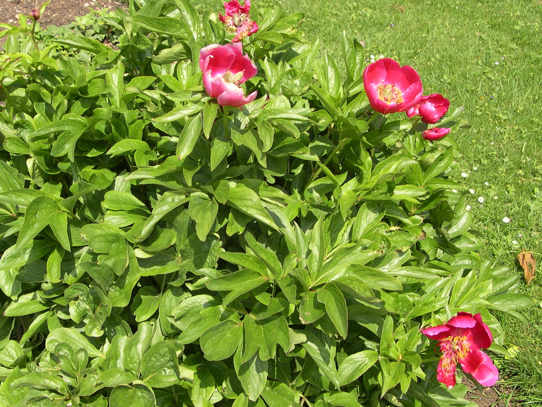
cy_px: 204
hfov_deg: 49.0
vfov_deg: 37.7
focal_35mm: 38
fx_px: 595
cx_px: 271
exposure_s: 1/111
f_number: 7.6
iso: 100
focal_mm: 8
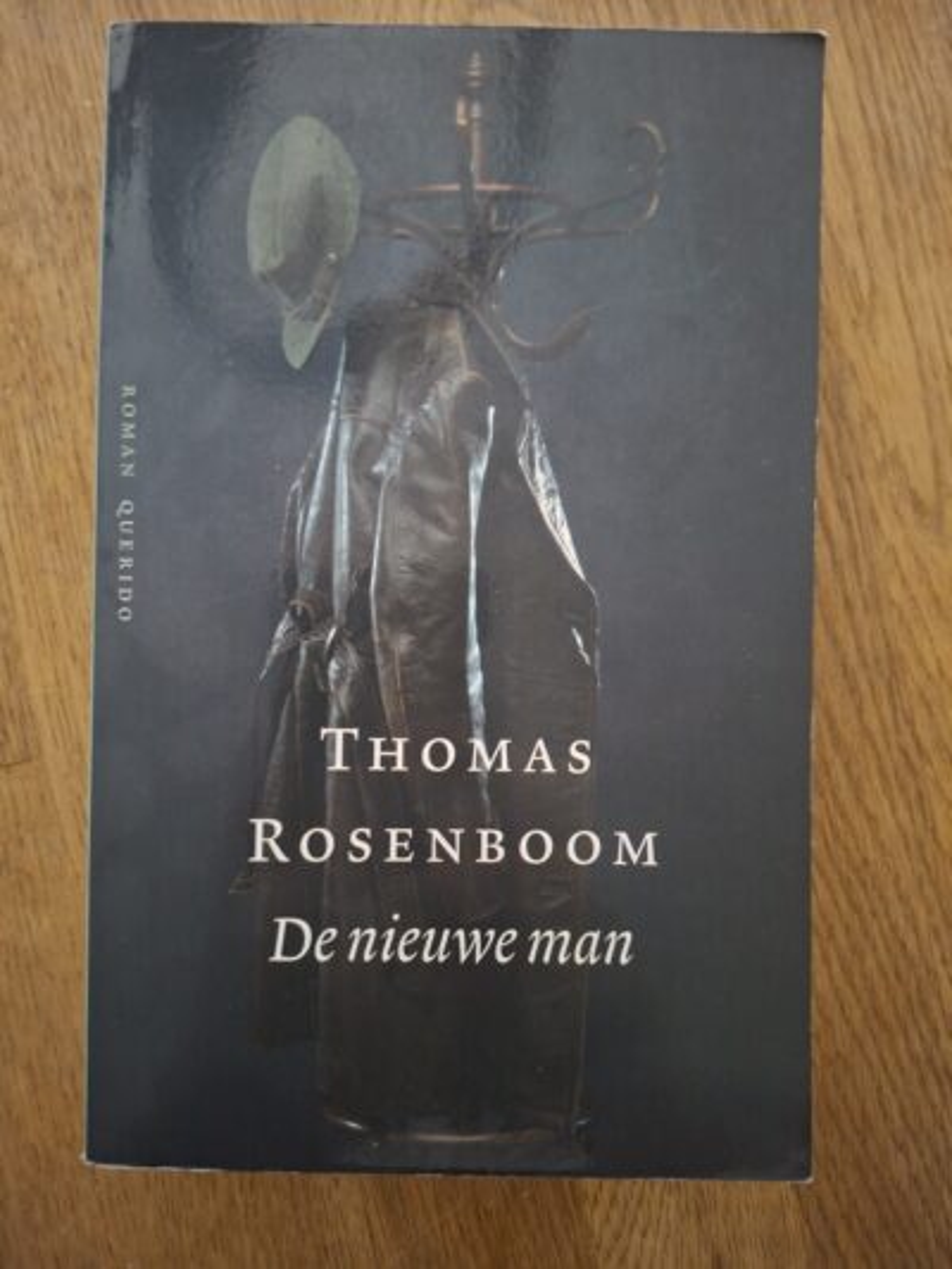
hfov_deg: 58.9
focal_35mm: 23
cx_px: 476
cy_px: 634
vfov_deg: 73.9
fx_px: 843
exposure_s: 1/17
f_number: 1.8
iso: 1250
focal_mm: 5.54
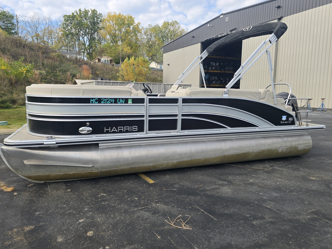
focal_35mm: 24
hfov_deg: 71.6
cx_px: 162
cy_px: 121
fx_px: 230
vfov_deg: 56.8
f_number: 1.7
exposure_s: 1/359
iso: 12
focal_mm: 6.3
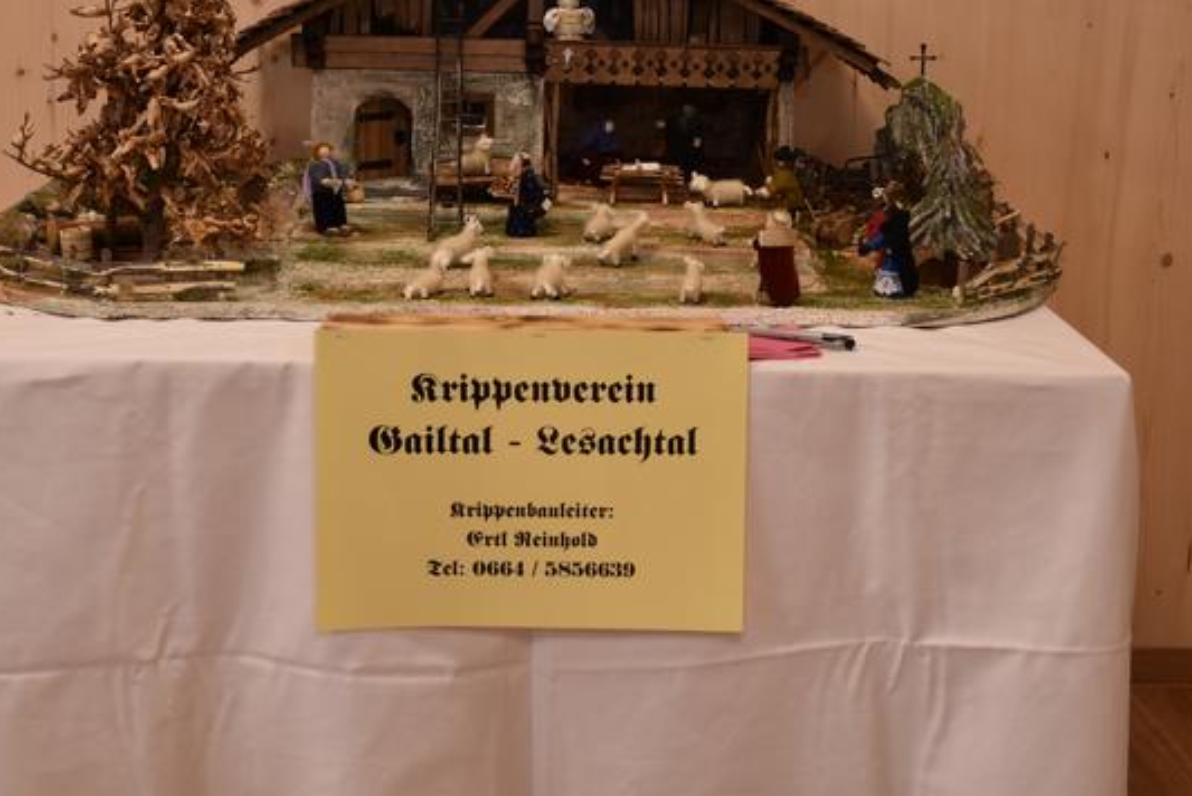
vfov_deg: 25.8
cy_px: 201
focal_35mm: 52
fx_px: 1714
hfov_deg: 38.3
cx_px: 633
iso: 400
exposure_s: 1/60
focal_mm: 23
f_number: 4
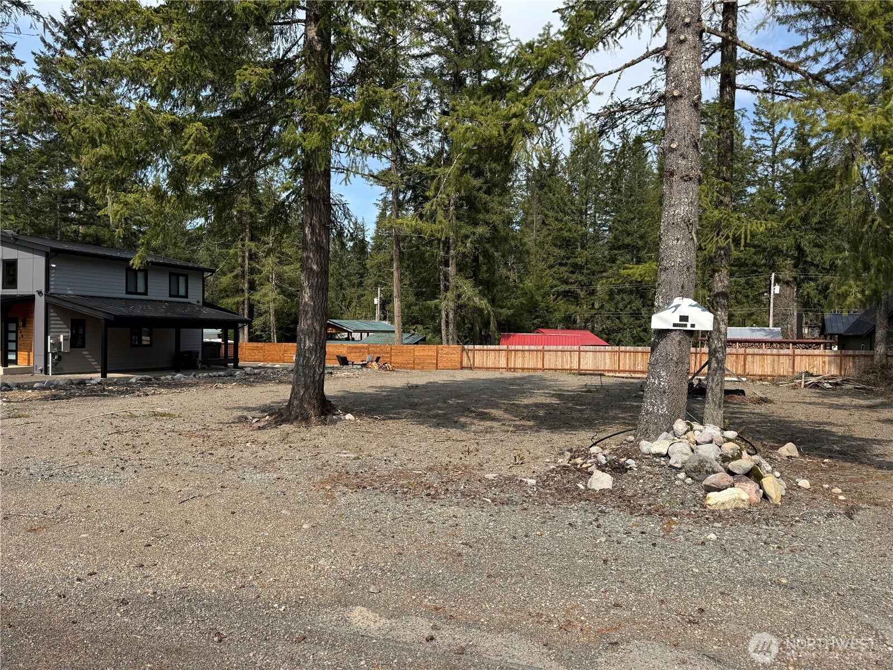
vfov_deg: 56.8
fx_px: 619
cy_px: 335
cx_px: 446
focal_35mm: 24
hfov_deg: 71.6
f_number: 1.78
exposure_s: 1/2959
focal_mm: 6.76
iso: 80
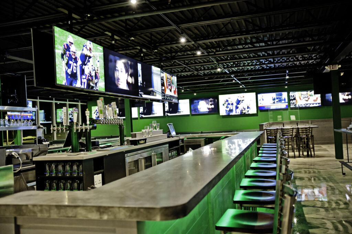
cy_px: 117
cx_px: 176
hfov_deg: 54.5
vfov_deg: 37.8
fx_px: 342
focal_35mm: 35
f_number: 2.8
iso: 1250
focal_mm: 35
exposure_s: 1/40
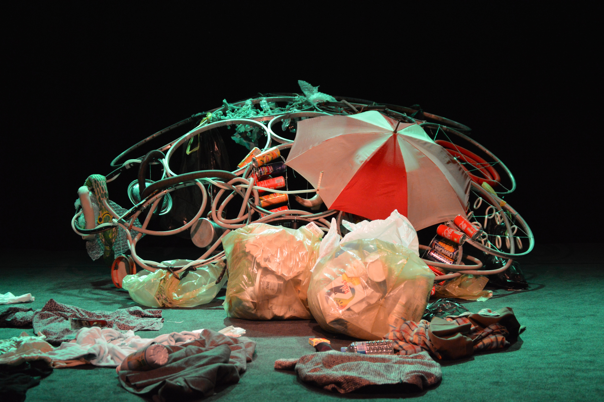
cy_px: 201
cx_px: 302
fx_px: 1383
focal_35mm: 82
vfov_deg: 16.5
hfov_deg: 24.6
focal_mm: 55
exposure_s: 1/60
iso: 1250
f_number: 4
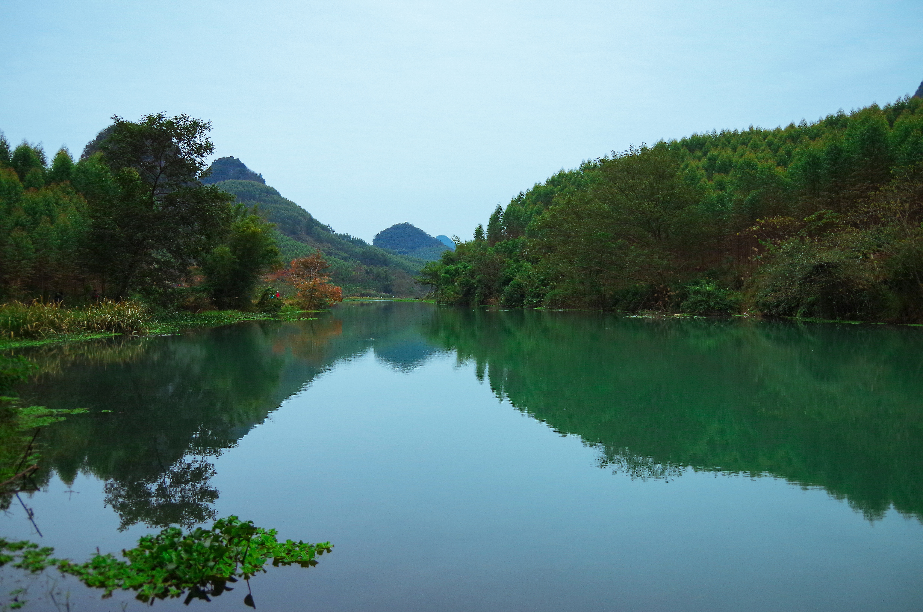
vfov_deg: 42.2
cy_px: 306
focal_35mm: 31
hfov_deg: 60.4
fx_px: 793
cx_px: 462
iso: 800
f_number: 4
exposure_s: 1/2000
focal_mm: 21
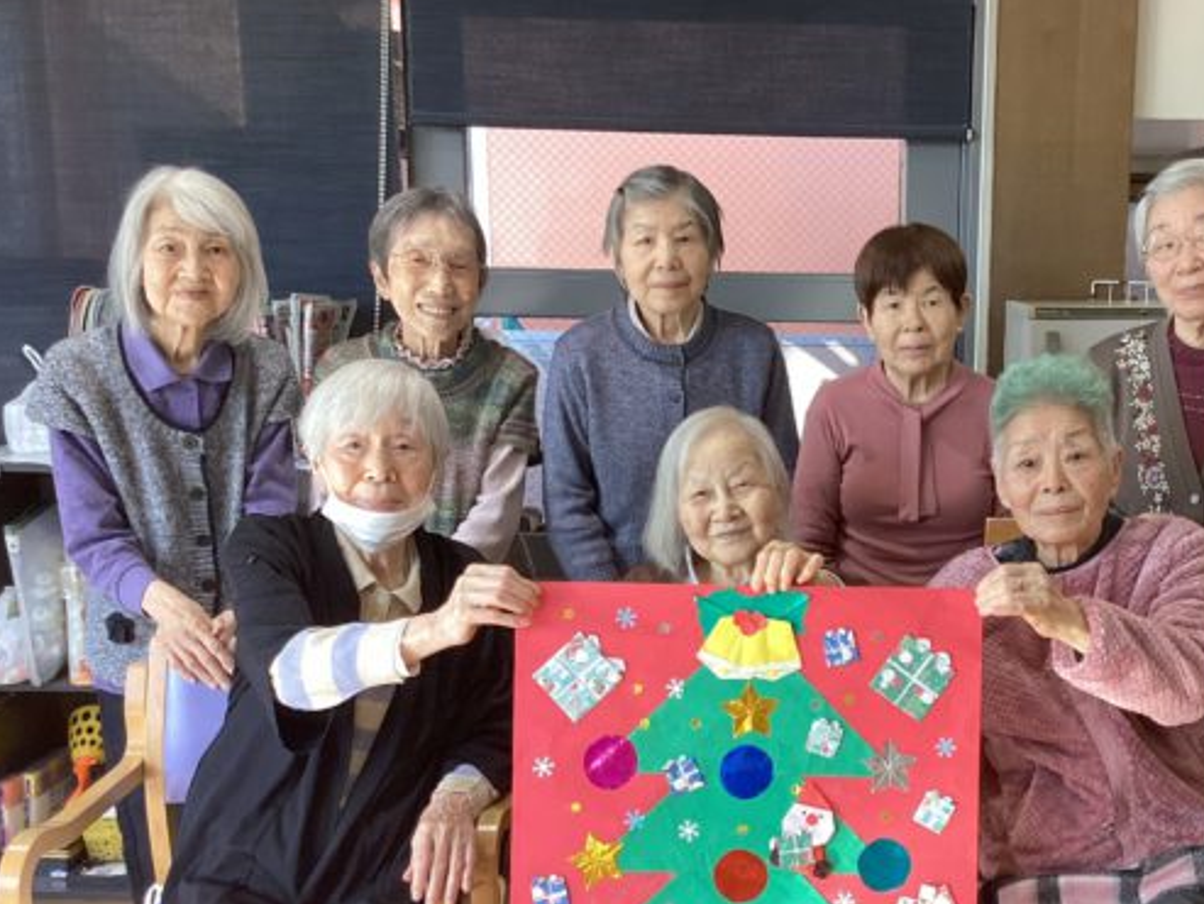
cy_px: 578
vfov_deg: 32.7
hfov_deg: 42.1
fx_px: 1531
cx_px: 840
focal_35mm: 44
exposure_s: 1/60
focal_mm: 3.3
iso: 80
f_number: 2.4
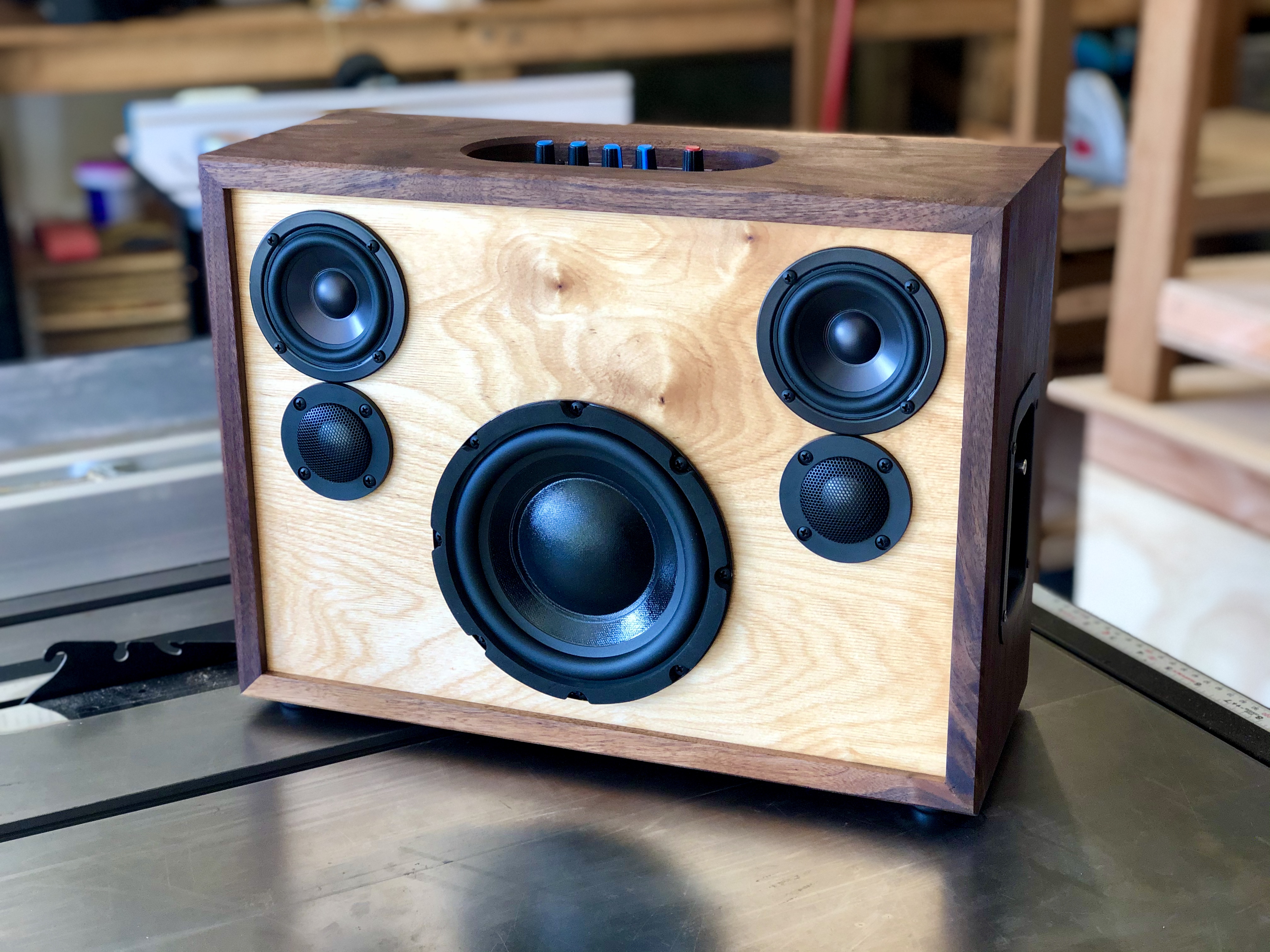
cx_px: 635
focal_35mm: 52
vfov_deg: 28.0
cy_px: 476
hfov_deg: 36.8
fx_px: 1908
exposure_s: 1/60
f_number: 2.4
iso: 50
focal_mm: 6
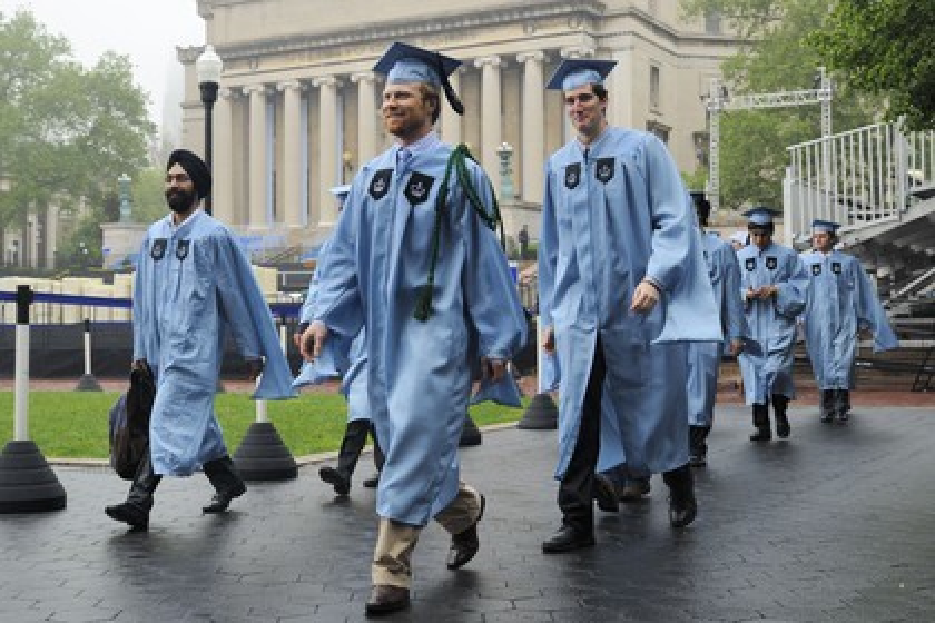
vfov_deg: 33.4
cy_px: 312
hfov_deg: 48.5
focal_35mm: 40
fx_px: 1039
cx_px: 468
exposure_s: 1/200
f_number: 5
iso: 800
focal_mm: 40
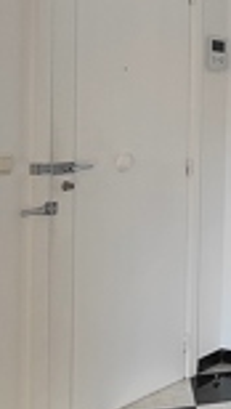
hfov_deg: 15.5
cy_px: 125
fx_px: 738
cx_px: 401
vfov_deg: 30.7
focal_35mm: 68
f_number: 2.2
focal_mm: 3.5
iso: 200
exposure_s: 1/99
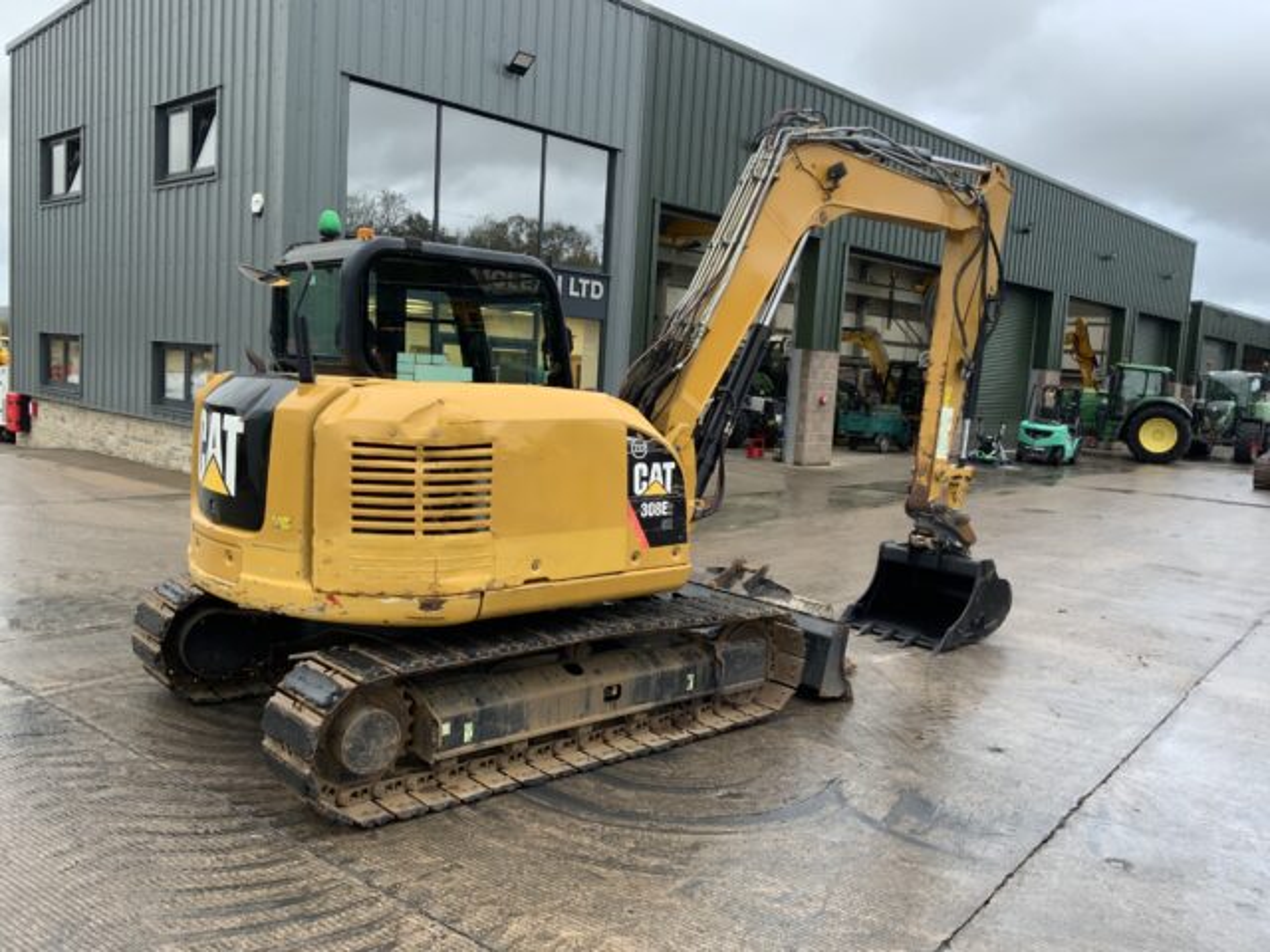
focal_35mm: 29
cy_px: 476
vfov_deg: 48.2
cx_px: 635
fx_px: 1064
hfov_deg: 61.7
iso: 64
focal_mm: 3
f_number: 1.8
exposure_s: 1/98
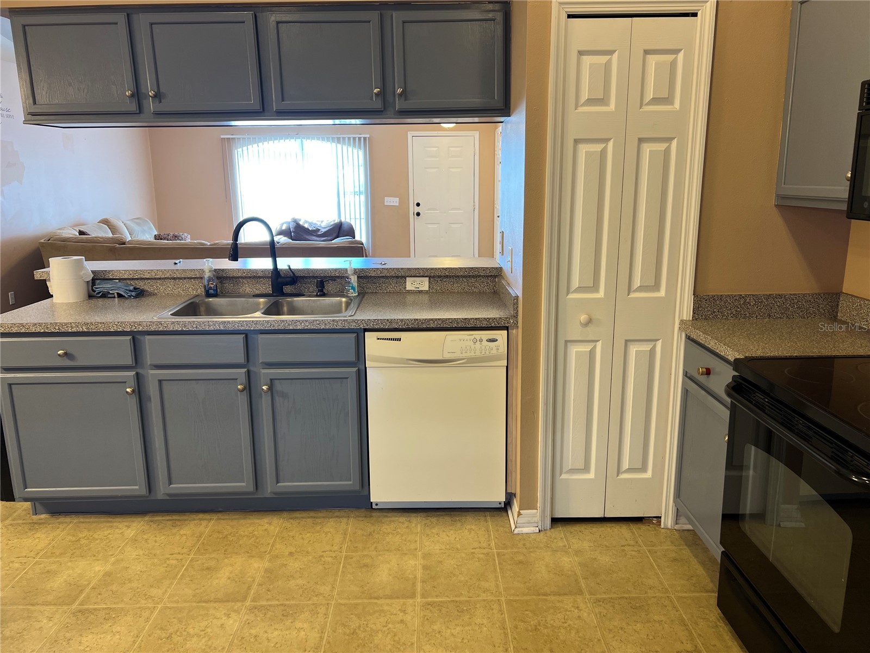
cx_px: 435
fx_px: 653
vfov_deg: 53.1
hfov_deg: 67.3
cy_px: 326
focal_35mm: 26
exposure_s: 1/60
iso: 80
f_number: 1.5
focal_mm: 5.7
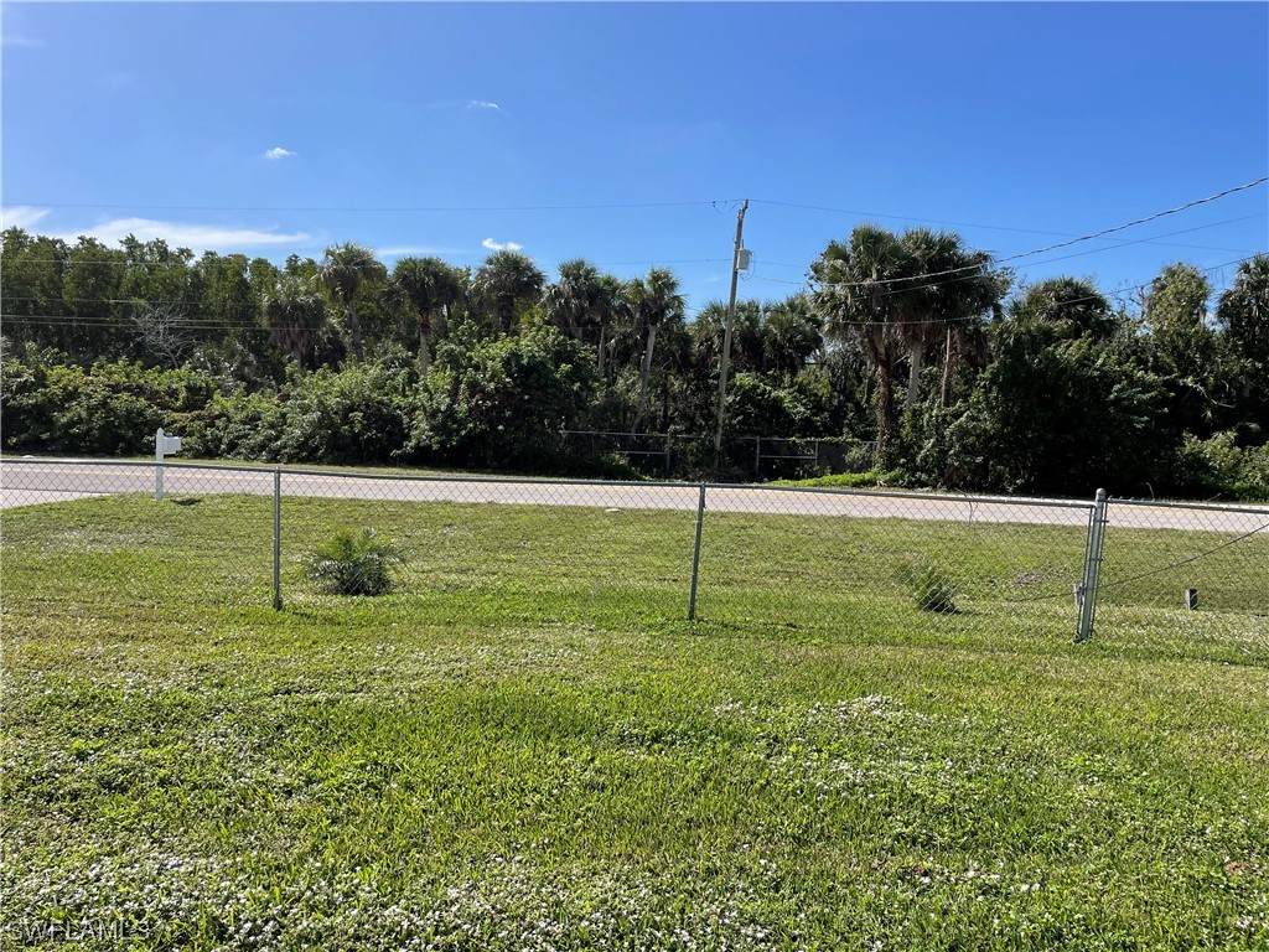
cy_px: 476
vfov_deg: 53.1
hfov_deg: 67.3
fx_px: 953
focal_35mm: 26
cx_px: 634
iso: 32
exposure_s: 1/3731
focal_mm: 4.2
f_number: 1.6
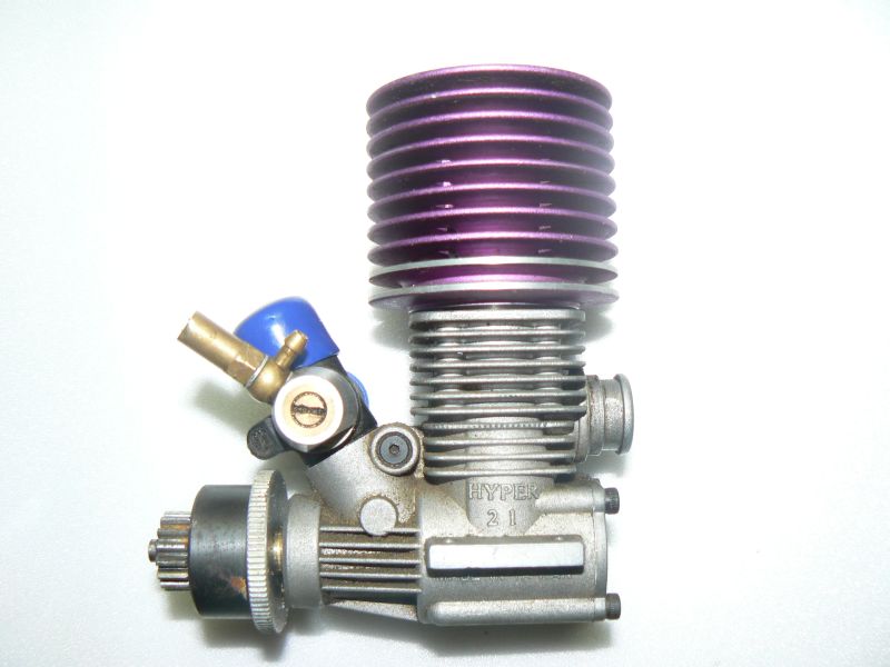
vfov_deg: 39.7
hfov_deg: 51.4
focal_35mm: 36
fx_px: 926
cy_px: 334
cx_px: 445
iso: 100
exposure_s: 1/30
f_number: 2.8
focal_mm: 6
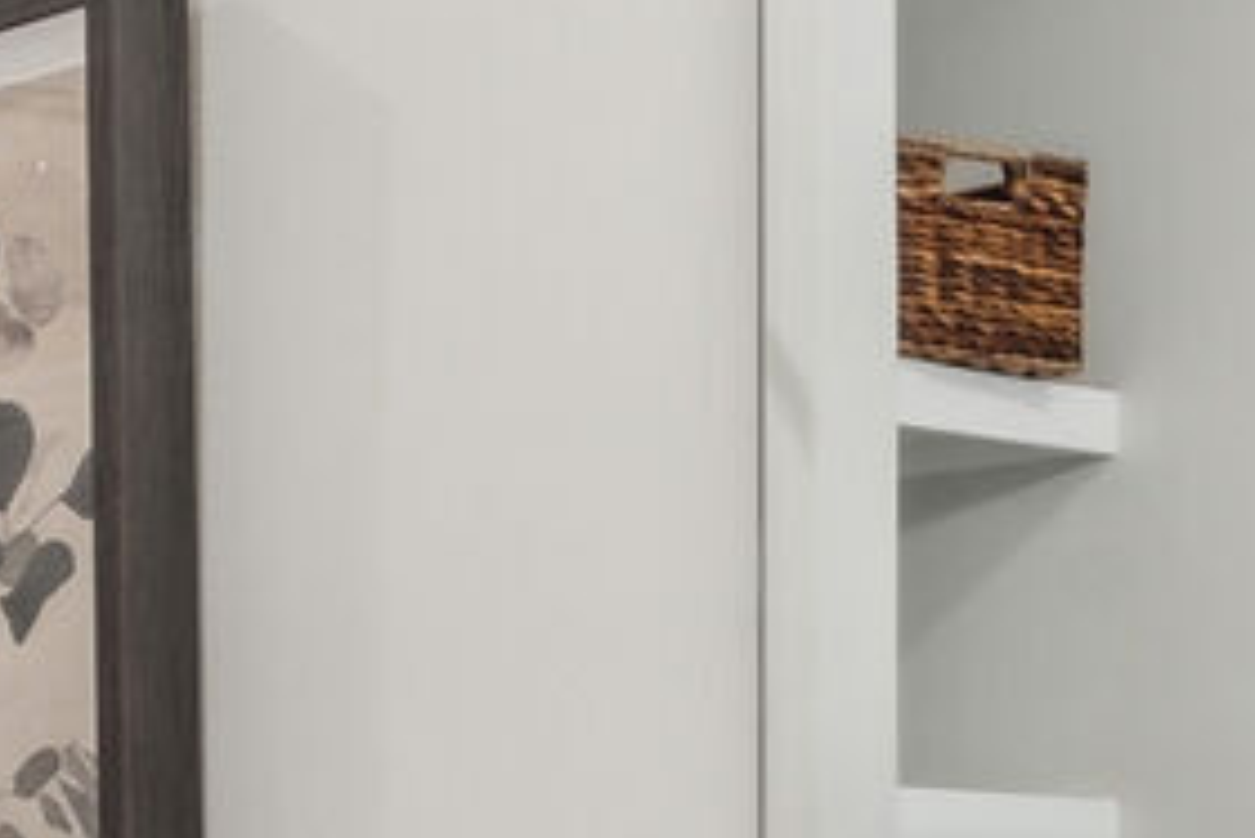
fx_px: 3732
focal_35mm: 107
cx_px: -596
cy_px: 997
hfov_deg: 17.3
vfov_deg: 12.5
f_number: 8
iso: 320
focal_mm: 10
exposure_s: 1/7
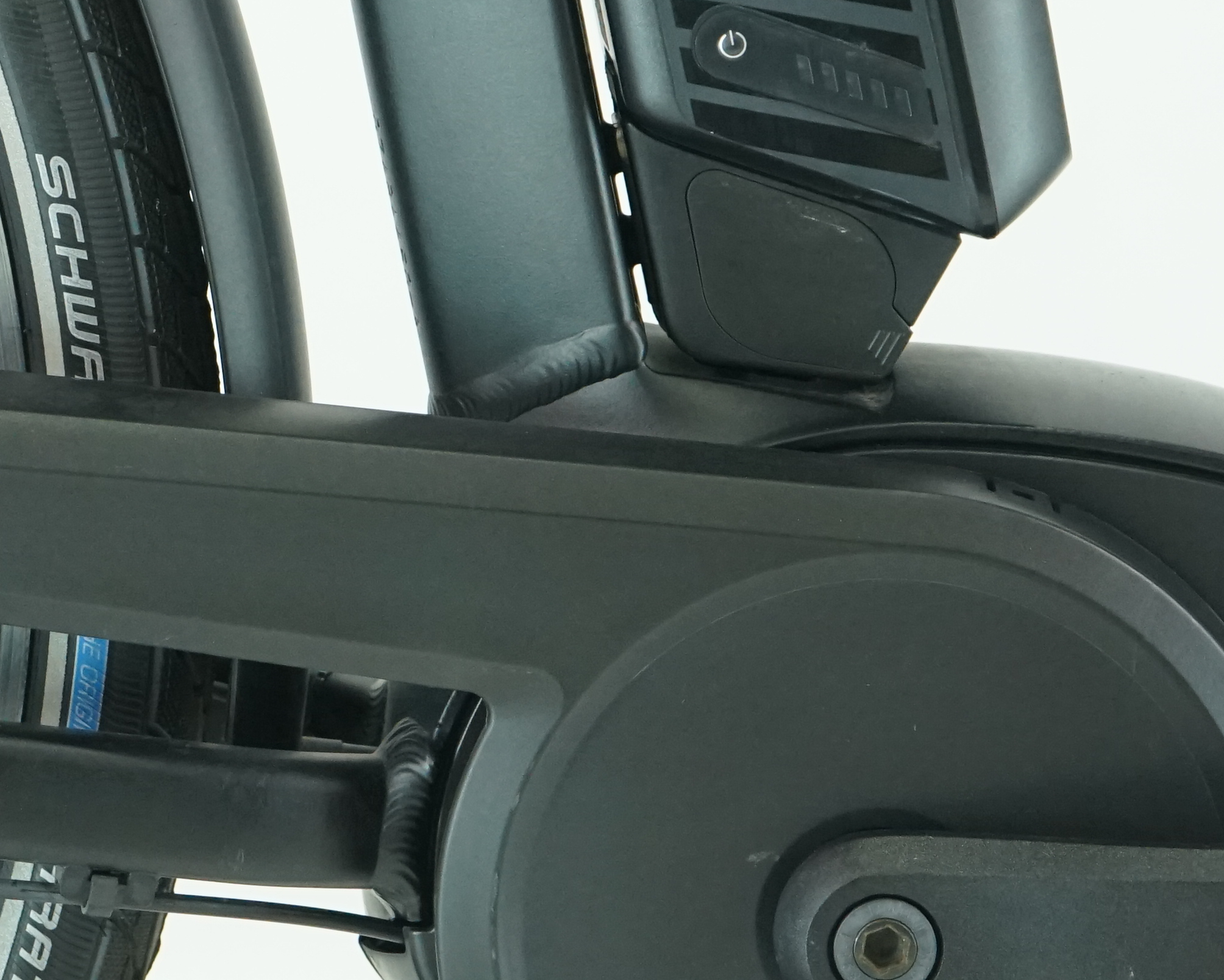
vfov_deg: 9.8
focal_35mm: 157
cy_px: 428
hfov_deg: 12.2
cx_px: 44
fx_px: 5688
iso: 2500
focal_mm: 56
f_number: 5.6
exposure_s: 1/200
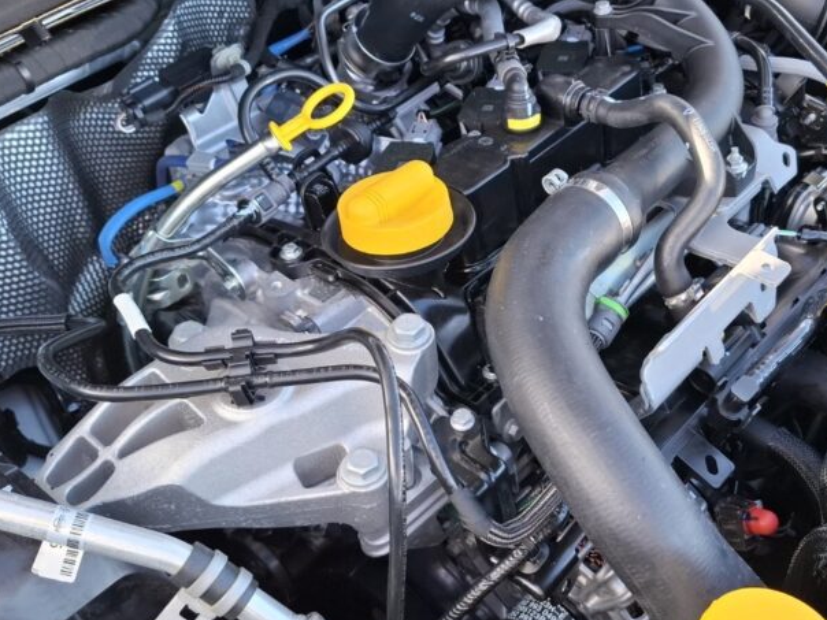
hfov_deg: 47.2
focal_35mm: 39
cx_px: 541
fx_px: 932
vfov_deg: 36.8
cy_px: 326
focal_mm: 5.54
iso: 50
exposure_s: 1/126
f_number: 1.8
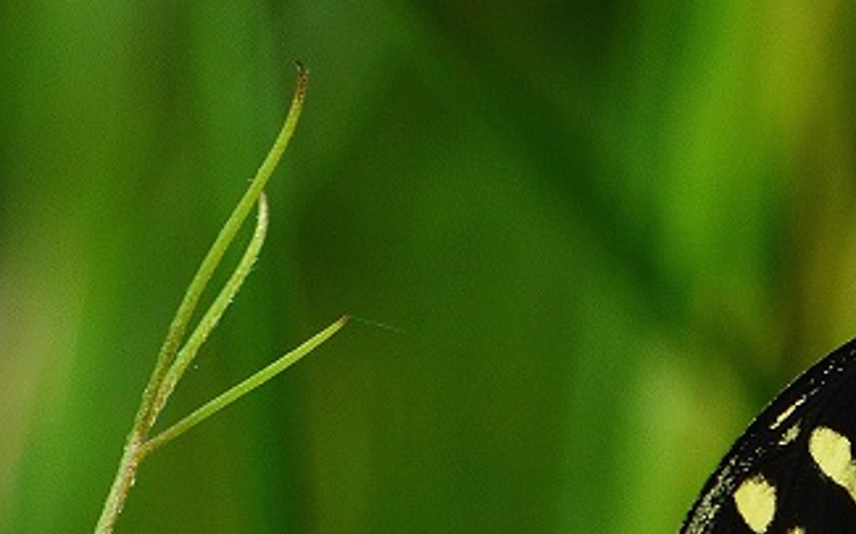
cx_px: 1056
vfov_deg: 0.8
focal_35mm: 1694
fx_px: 39512
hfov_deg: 1.2
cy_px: 380
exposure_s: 1/500
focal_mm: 300
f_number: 11
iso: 280
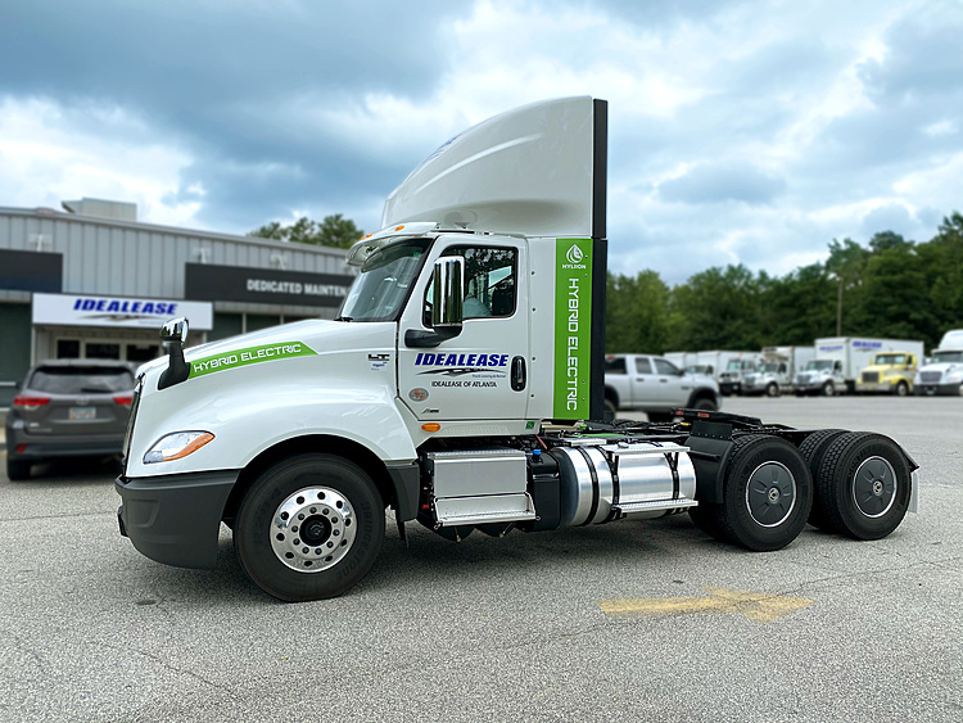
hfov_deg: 67.3
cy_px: 362
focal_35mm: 26
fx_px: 724
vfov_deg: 53.1
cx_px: 482
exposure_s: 1/3610
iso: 32
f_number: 1.8
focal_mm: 4.25
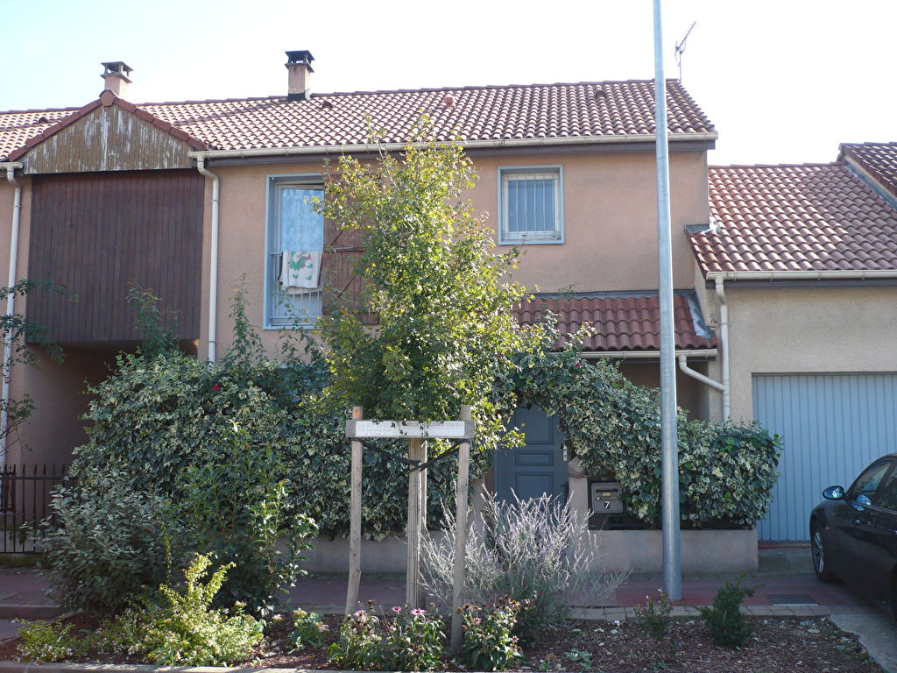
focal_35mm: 35
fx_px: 907
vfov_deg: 40.7
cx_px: 448
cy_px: 336
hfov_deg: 52.6
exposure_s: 1/320
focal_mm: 5.8
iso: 100
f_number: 2.8
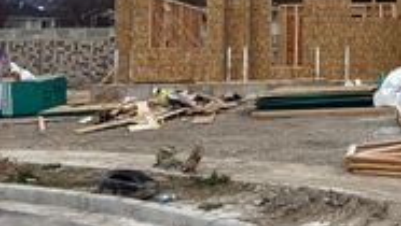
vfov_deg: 15.5
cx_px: 399
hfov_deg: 26.4
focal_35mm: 76
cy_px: -18
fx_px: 809
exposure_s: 1/1220
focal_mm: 5.96
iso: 50
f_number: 1.6
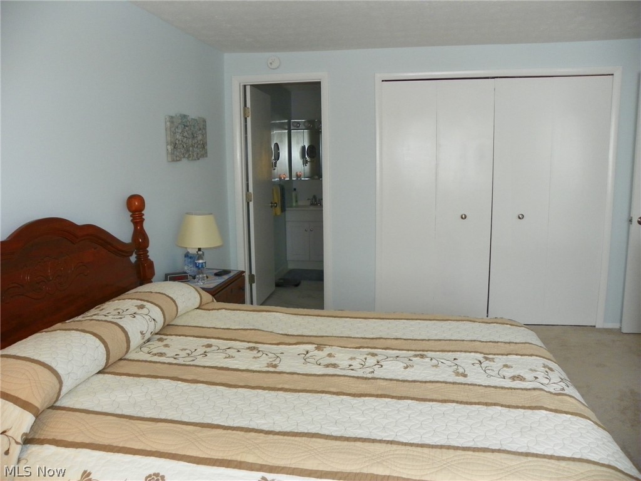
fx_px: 481
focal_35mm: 26
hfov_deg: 67.3
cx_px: 320
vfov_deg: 53.1
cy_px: 240
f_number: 2.8
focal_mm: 4.6
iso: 200
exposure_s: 1/30
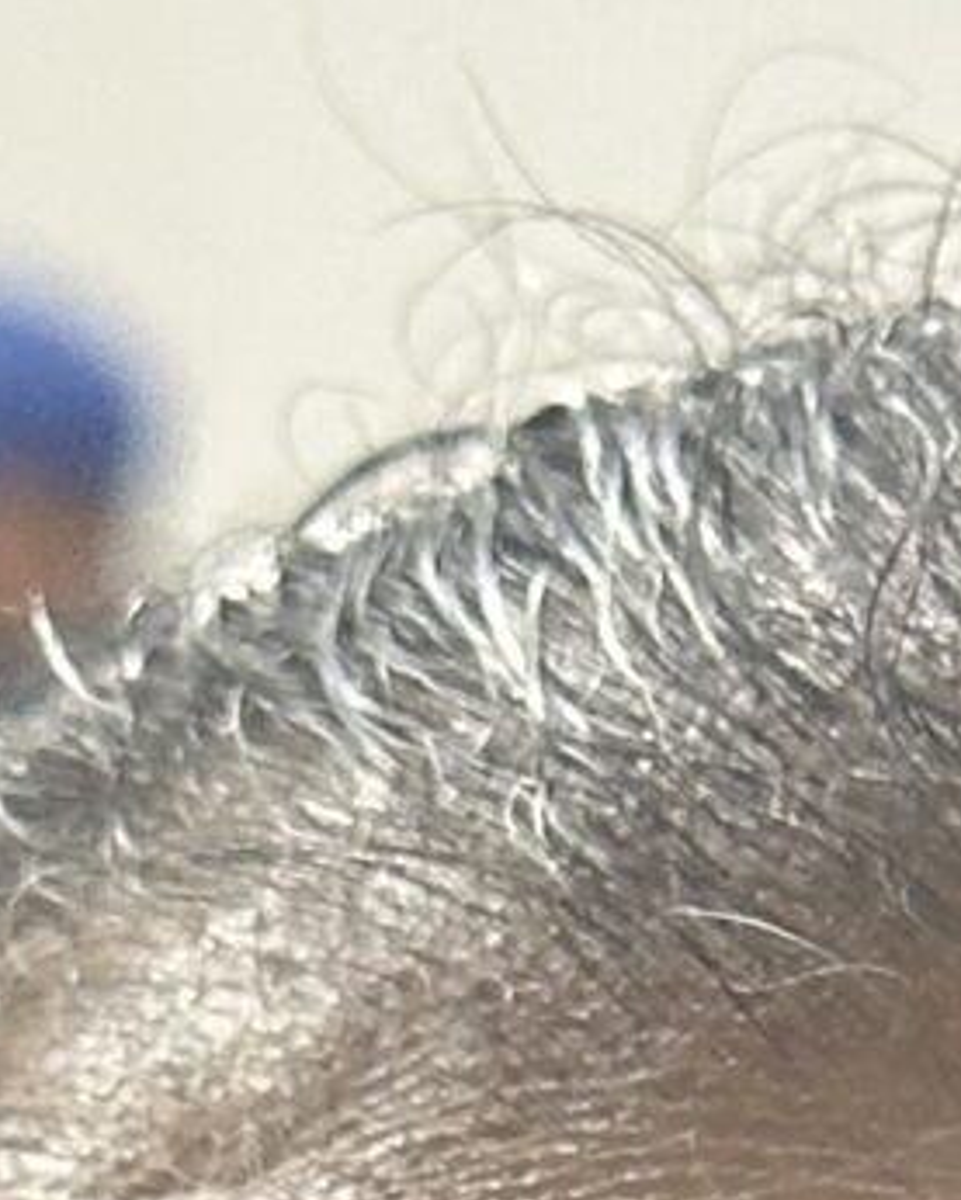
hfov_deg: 4.4
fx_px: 12331
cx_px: 1183
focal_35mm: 347
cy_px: 4103
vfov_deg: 5.2
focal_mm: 6.86
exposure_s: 1/50
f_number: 1.78
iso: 125
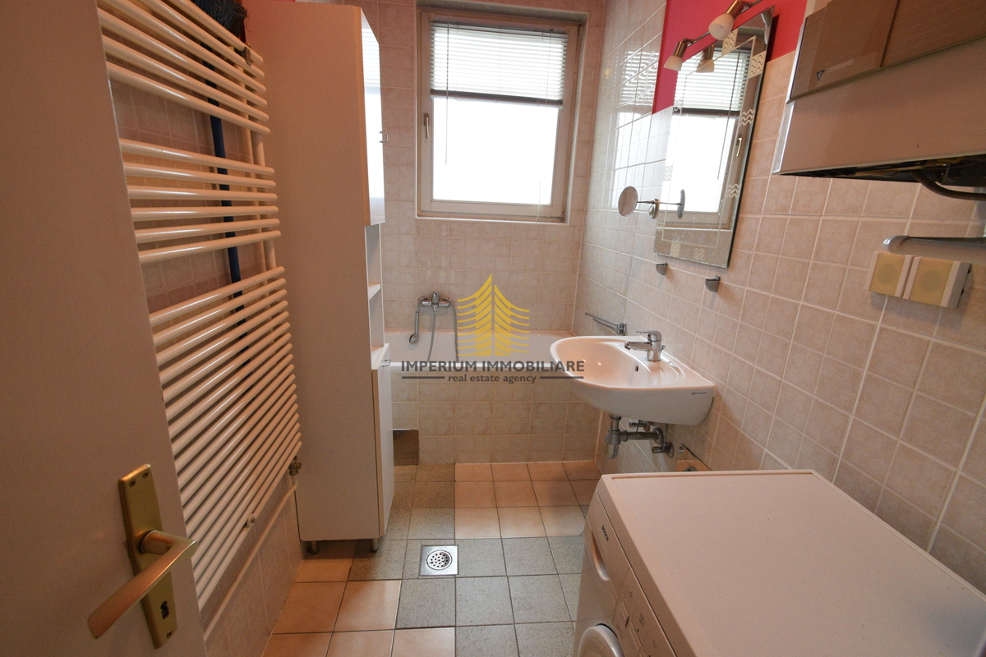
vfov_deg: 77.3
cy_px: 328
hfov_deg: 100.4
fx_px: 411
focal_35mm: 15
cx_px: 493
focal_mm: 10
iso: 2200
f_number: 10
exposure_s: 1/30
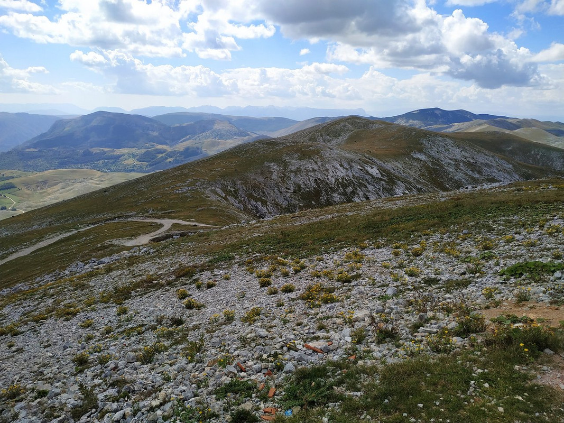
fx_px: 391
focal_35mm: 24
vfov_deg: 56.8
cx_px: 282
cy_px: 212
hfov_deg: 71.6
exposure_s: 1/3779
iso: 160
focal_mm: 3.94
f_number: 1.9
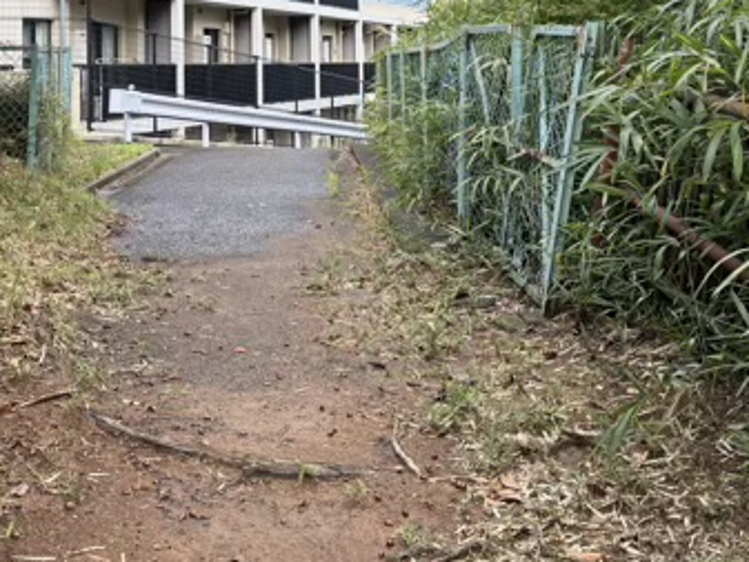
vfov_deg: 25.8
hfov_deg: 35.0
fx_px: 1169
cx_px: 222
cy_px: 17
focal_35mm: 54
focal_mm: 5.96
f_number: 1.6
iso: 50
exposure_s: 1/688
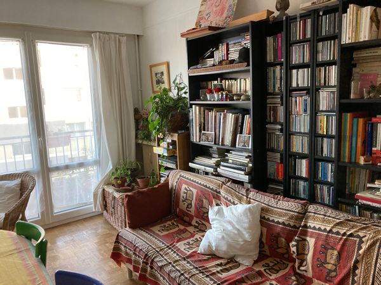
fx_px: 308
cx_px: 190
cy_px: 142
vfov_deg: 49.7
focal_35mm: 28
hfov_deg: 63.4
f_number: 1.8
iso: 160
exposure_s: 1/60
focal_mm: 3.99
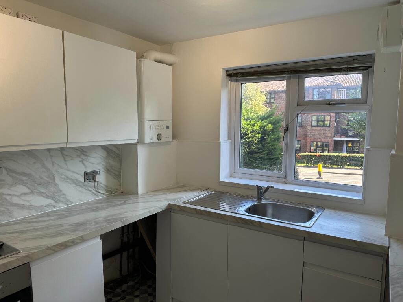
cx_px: 202
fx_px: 279
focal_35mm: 24
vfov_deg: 56.8
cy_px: 151
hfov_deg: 71.6
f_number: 1.78
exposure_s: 1/162
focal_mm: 6.86
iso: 64
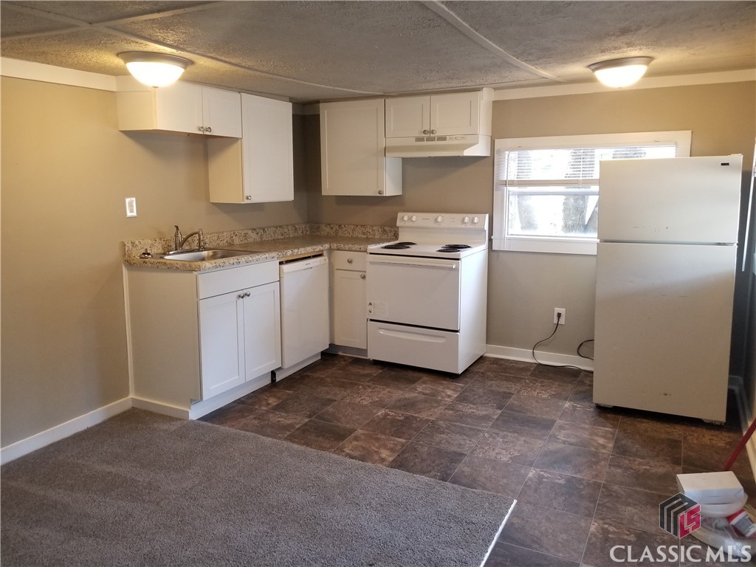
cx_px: 378
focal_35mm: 26
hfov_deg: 67.3
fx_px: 568
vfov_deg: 53.1
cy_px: 284
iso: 200
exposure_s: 1/60
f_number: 1.7
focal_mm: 4.25
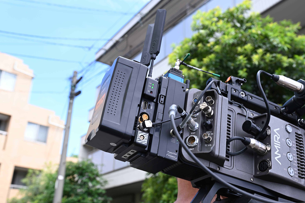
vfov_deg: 34.2
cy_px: 97
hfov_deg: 49.6
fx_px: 330
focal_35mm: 39
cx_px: 150
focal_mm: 25
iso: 125
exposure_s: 1/160
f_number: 5
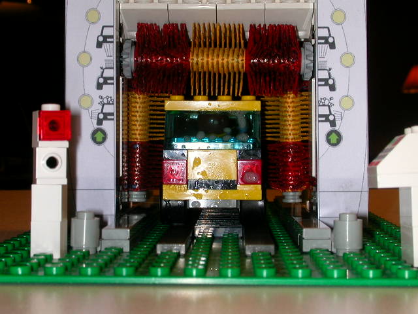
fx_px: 881
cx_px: 209
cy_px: 157
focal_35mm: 73
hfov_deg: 26.7
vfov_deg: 20.2
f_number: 6.4
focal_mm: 11.1
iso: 100
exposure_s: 1/59.9
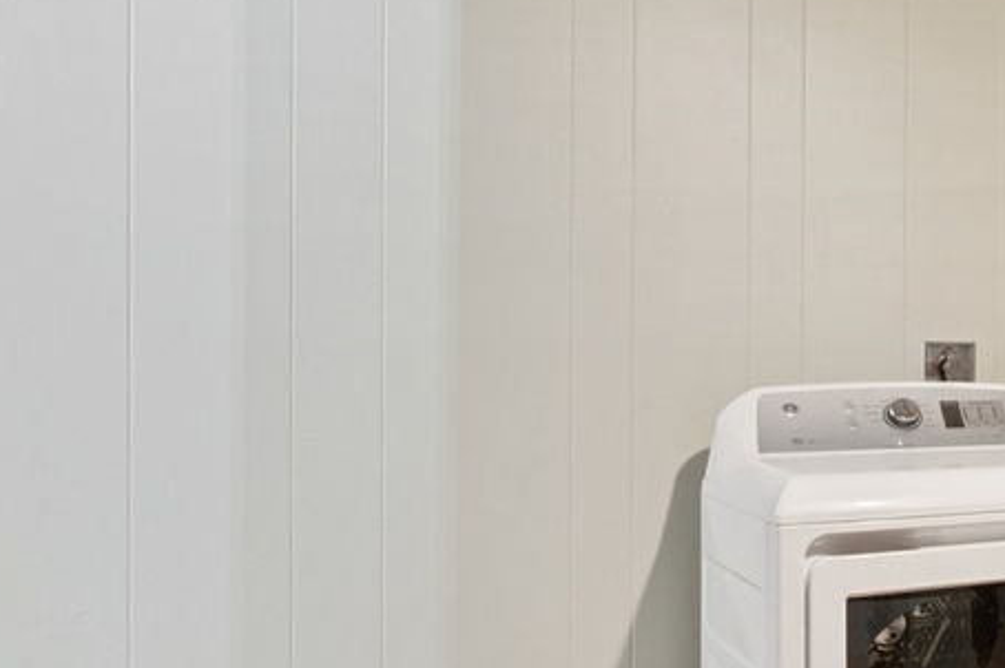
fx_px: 1395
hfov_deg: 26.5
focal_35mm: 50
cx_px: 1563
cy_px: 347
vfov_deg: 27.0
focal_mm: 14
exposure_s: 1/1.25
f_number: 9
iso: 200
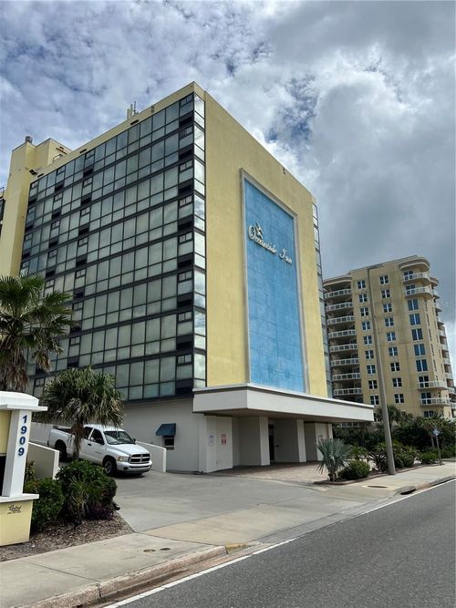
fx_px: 457
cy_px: 304
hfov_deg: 53.0
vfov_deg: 67.3
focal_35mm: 26
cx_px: 228
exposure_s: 1/8000
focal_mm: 5.7
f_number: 1.5
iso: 50
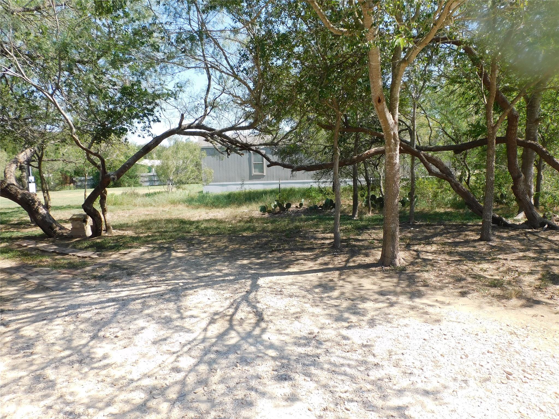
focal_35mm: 24
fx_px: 388
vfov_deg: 56.8
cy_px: 210
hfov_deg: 71.6
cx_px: 280
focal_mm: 4.3
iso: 125
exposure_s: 1/500
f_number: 3.3
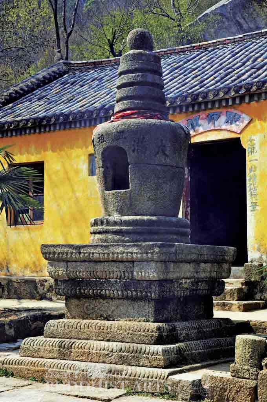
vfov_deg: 29.9
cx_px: 134
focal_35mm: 68
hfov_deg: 20.1
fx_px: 753
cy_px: 201
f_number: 11
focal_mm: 45
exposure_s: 1/400
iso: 400
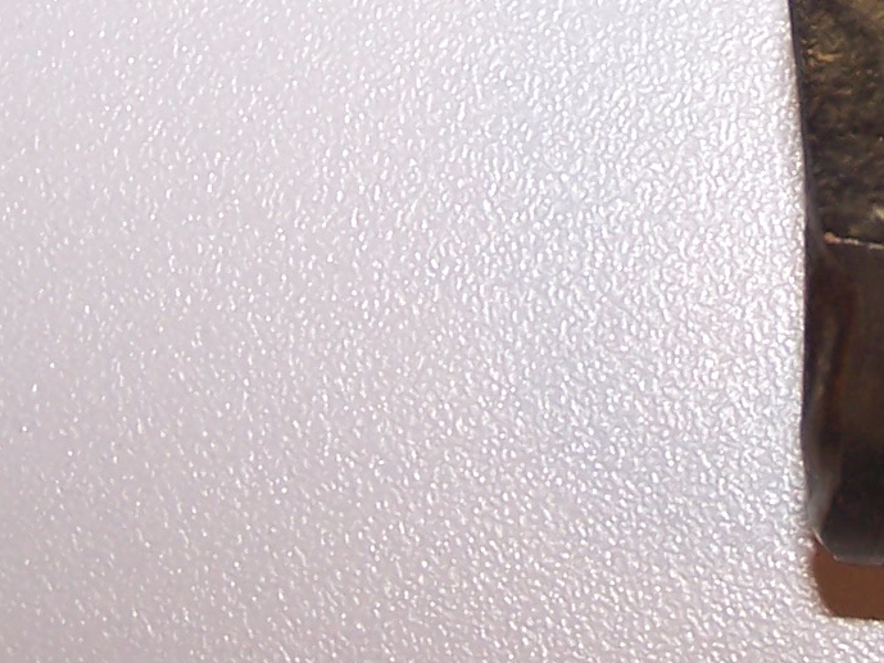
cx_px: 989
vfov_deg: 6.9
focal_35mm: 214
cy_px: -144
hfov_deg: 9.2
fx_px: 5466
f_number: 3.2
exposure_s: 1/60
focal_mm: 10.7
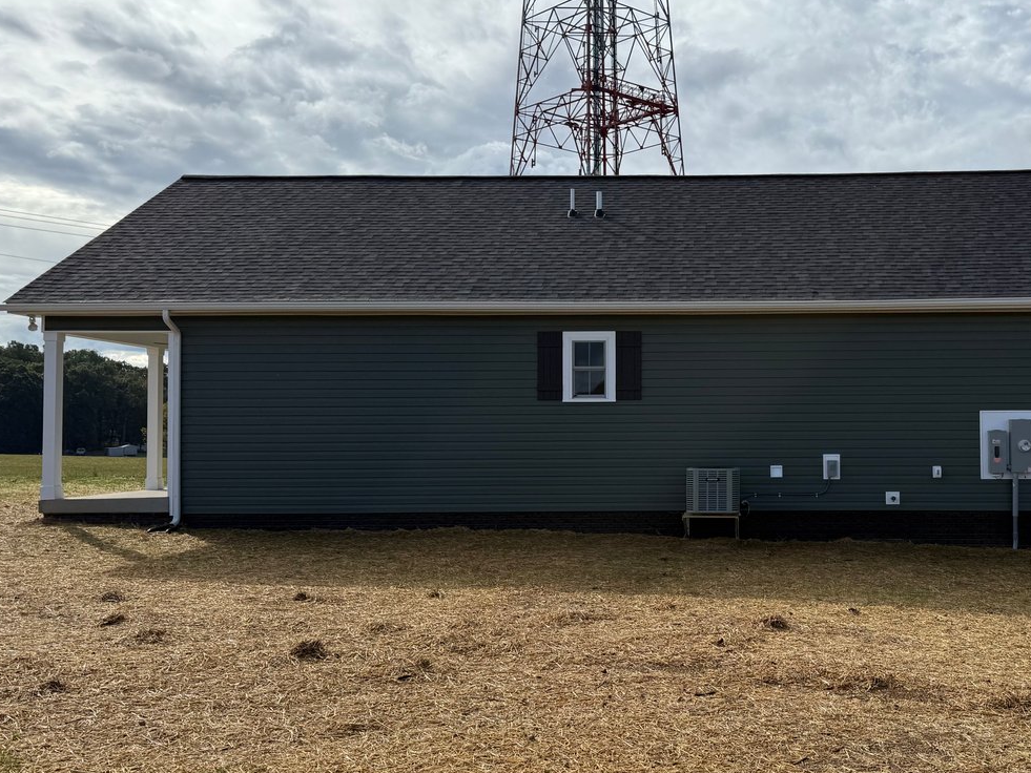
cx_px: 714
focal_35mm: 37
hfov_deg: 49.0
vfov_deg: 38.7
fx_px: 1102
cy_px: 399
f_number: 1.78
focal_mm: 6.76
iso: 80
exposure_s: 1/6173
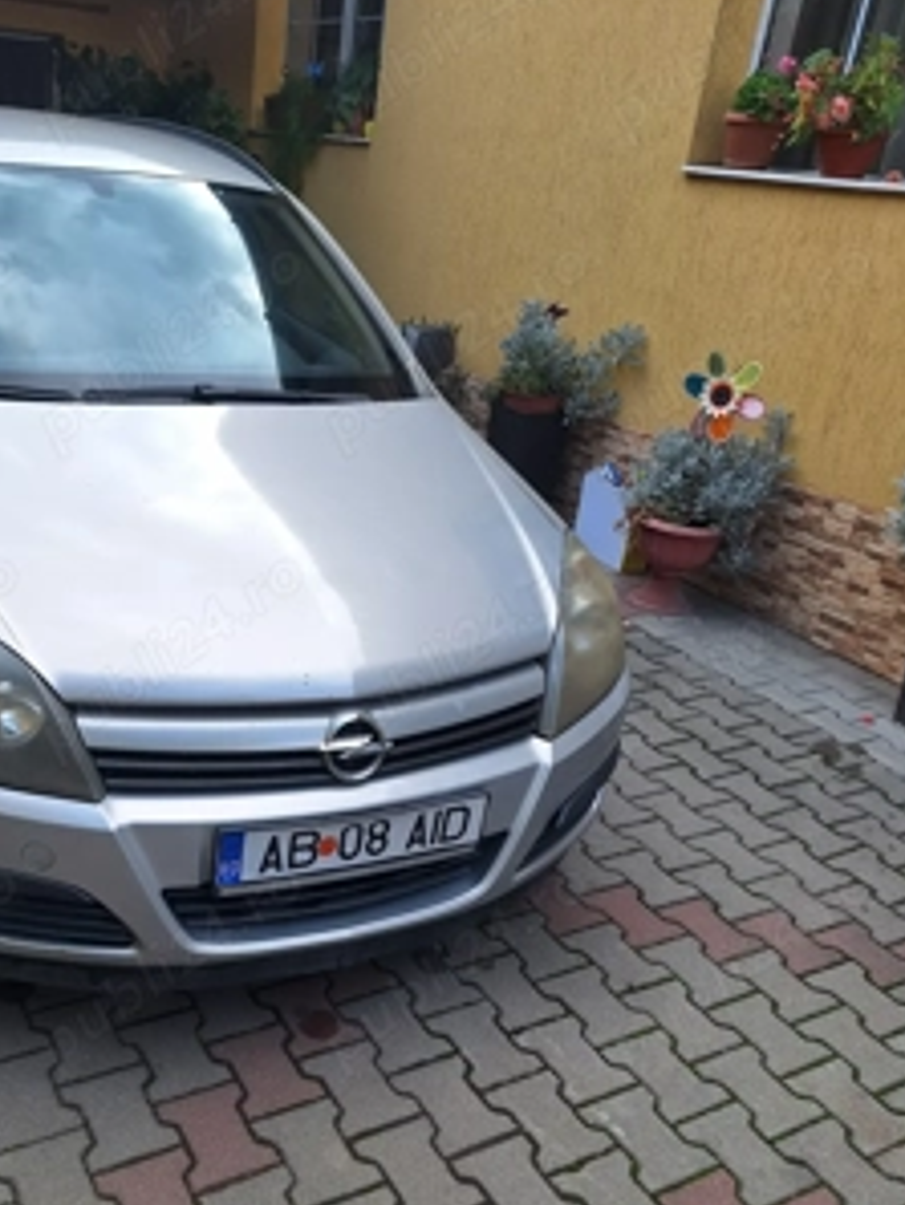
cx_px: 312
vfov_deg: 57.9
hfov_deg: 44.9
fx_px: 1080
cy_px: 722
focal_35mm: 31
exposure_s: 1/320
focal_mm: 5.54
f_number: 1.8
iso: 40
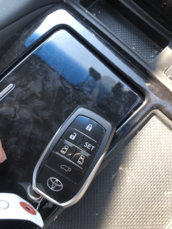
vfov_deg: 61.7
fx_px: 192
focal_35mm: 29
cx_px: 87
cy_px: 114
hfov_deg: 48.2
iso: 25
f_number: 1.8
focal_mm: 3.99
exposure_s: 1/60
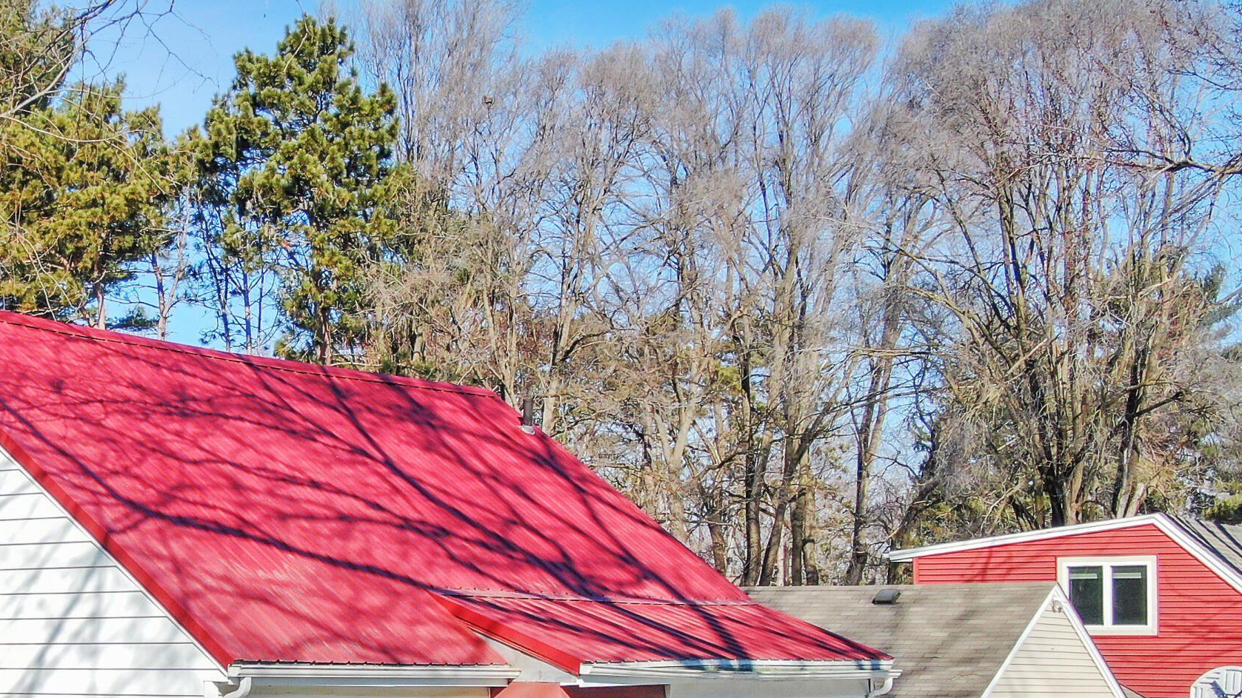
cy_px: 568
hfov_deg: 27.4
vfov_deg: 15.8
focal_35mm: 76
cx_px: 261
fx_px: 2503
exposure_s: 1/640
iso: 100
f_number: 3.4
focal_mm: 6.77
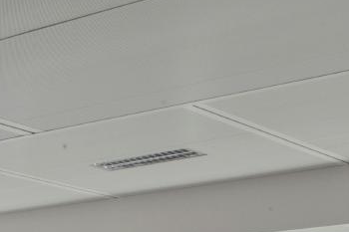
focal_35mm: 117
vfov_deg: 11.0
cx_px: 136
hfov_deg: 17.5
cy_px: 412
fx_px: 1134
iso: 560
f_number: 22
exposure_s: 1/60
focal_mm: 32
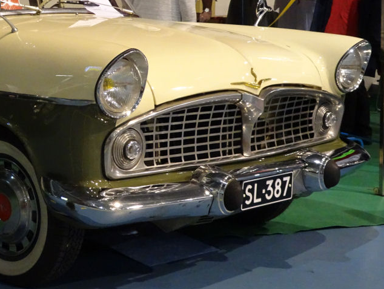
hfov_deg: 26.8
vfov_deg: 20.7
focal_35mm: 70
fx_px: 777
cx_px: 35
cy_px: 49
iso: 800
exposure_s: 1/20
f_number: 4
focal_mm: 6.37
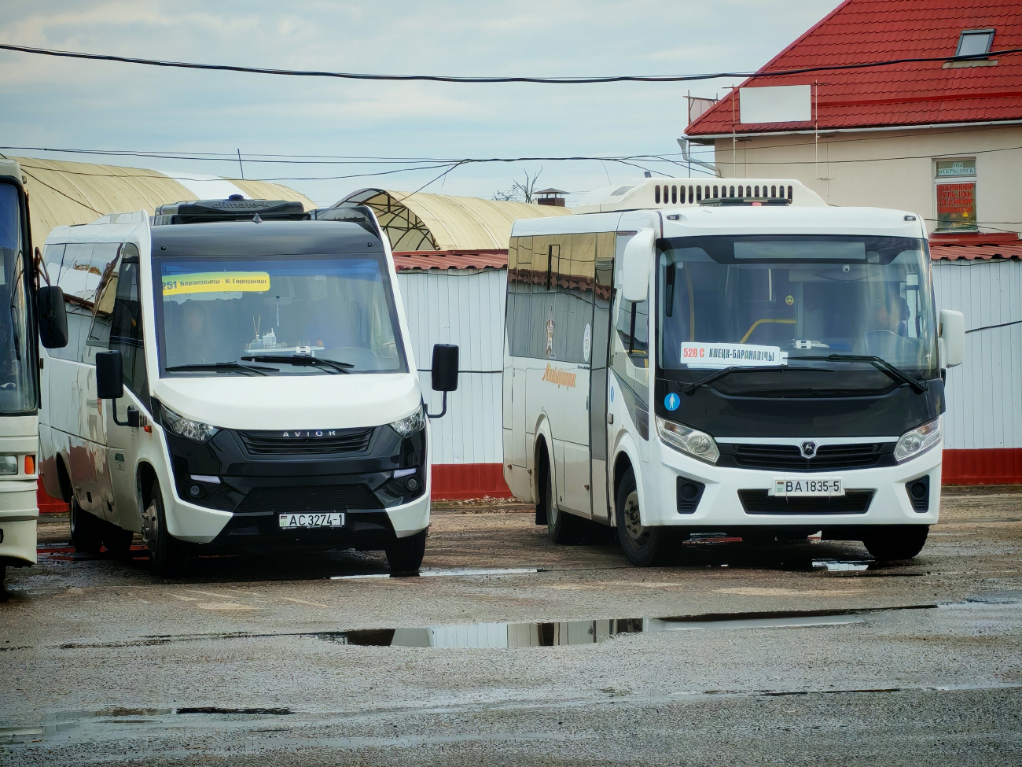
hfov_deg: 12.3
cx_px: 511
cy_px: 384
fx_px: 4724
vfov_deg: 9.3
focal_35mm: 160
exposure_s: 1/100
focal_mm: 6.12
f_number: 1.9
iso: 50
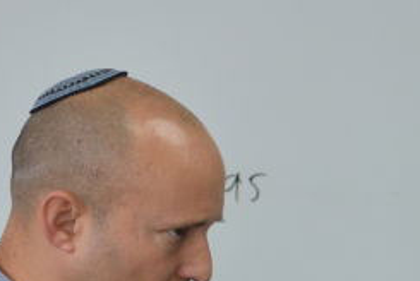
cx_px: 358
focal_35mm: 292
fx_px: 3411
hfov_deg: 7.0
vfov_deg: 4.7
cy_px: 449
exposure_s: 1/250
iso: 800
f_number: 4
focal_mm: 70
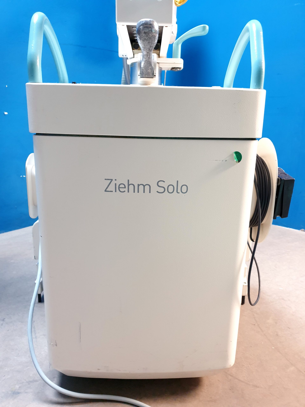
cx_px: 152
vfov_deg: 67.3
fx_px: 305
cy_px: 204
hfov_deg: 53.1
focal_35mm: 26
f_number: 1.5
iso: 320
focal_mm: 4.3
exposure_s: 1/33
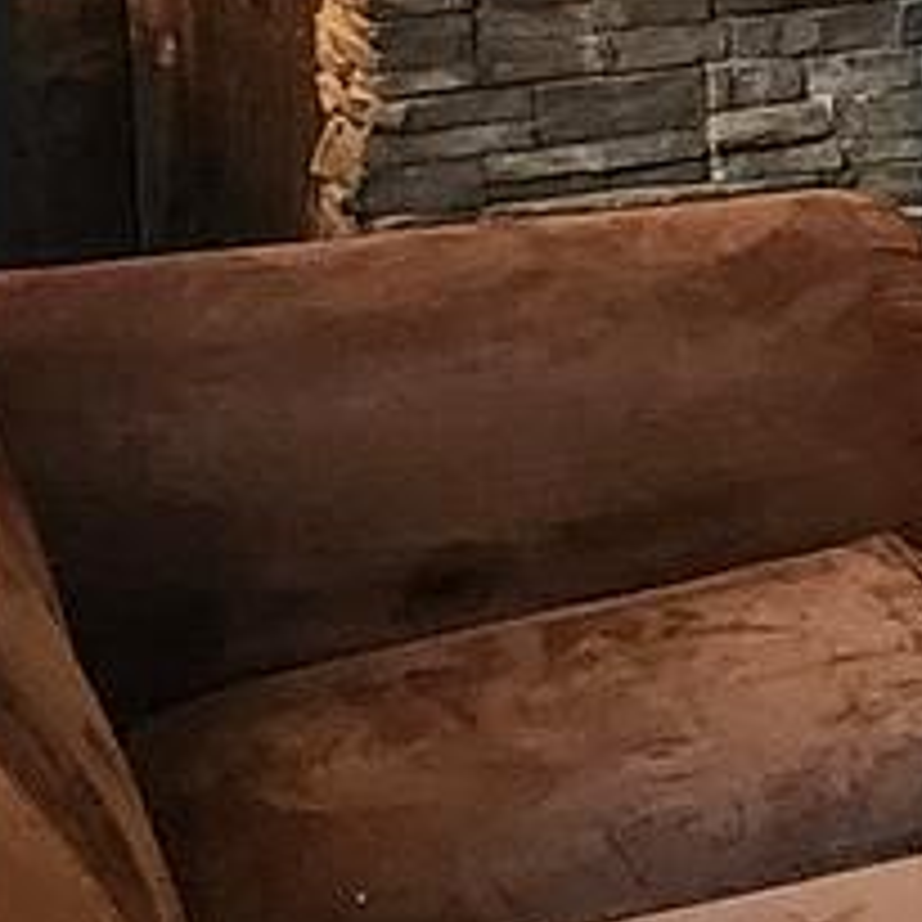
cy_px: -346
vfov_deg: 8.5
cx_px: 2240
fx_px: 6117
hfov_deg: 8.0
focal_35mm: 203
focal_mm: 6.4
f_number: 1.8
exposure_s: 1/120
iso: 640
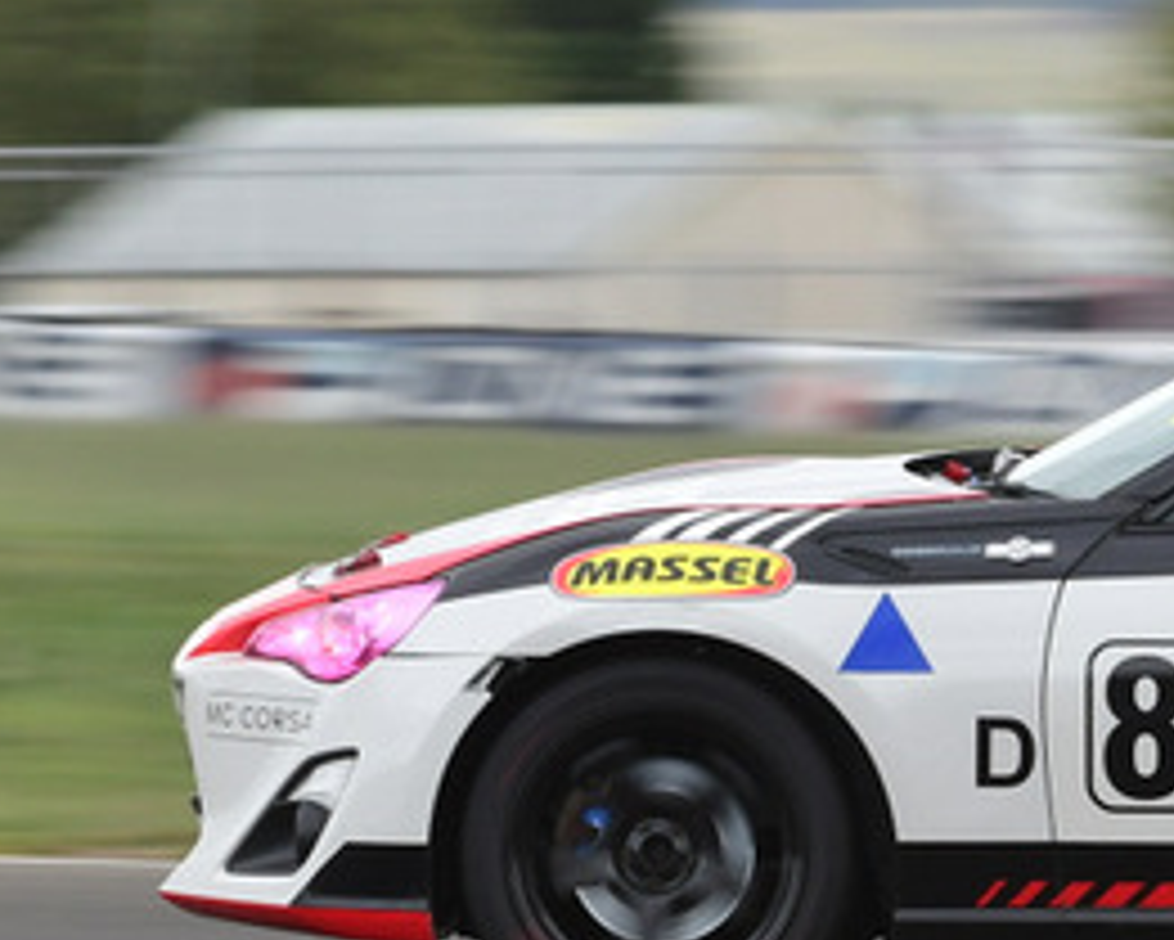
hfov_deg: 2.2
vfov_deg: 1.8
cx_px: 1439
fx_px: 30032
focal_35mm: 864
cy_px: 355
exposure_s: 1/200
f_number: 11
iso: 400
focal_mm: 200
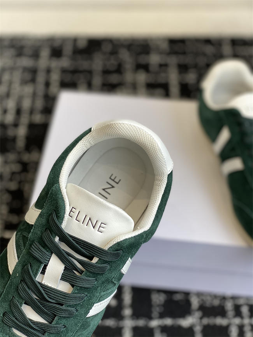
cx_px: 126
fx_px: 506
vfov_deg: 36.8
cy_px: 168
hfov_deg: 28.0
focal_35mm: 52
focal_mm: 6
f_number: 2
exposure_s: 1/122
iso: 20
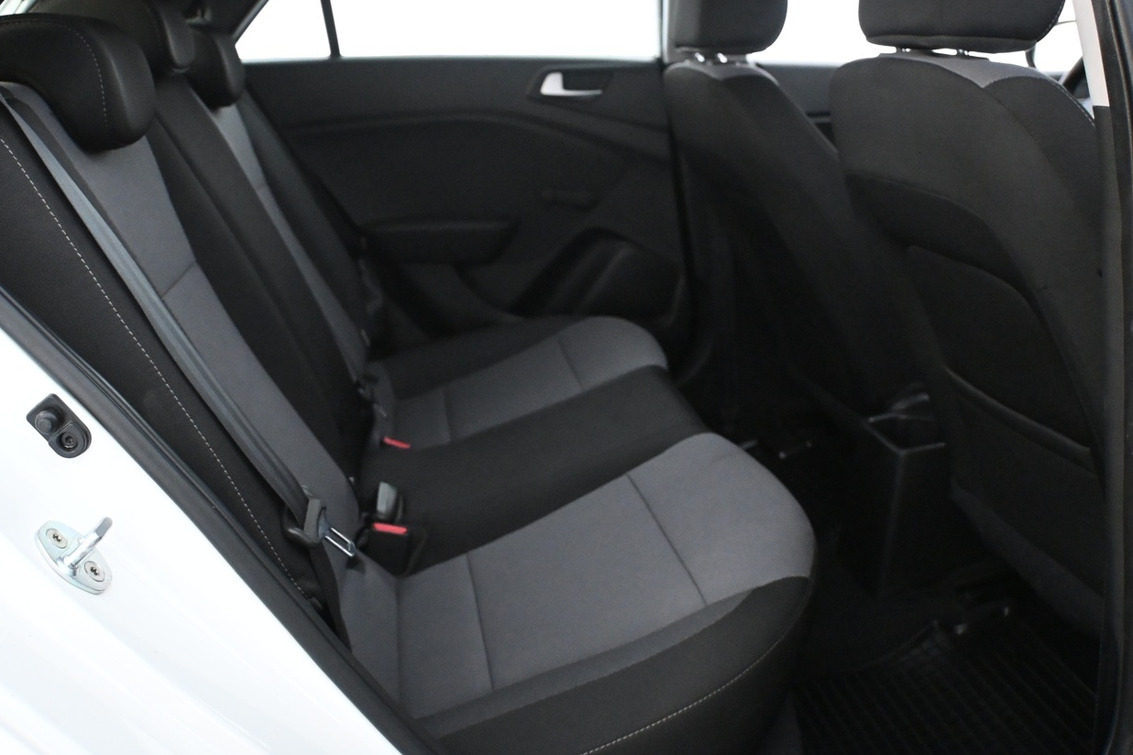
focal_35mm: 60
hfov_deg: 33.4
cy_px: 307
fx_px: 1888
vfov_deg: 22.6
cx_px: 545
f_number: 4.8
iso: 4500
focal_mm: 30.5
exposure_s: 1/60
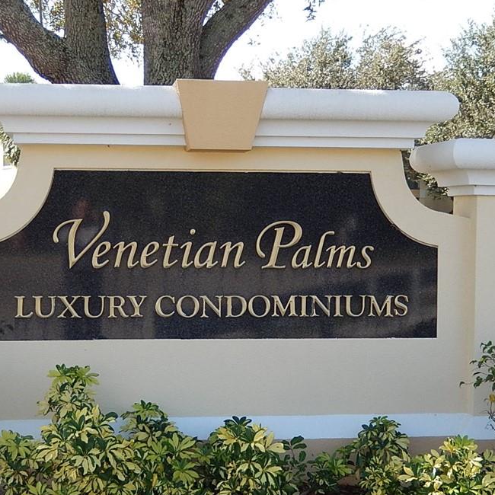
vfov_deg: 24.3
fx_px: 1149
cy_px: 230
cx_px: 231
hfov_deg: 24.3
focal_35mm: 71
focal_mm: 9.2
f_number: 4.5
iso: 125
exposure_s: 1/200
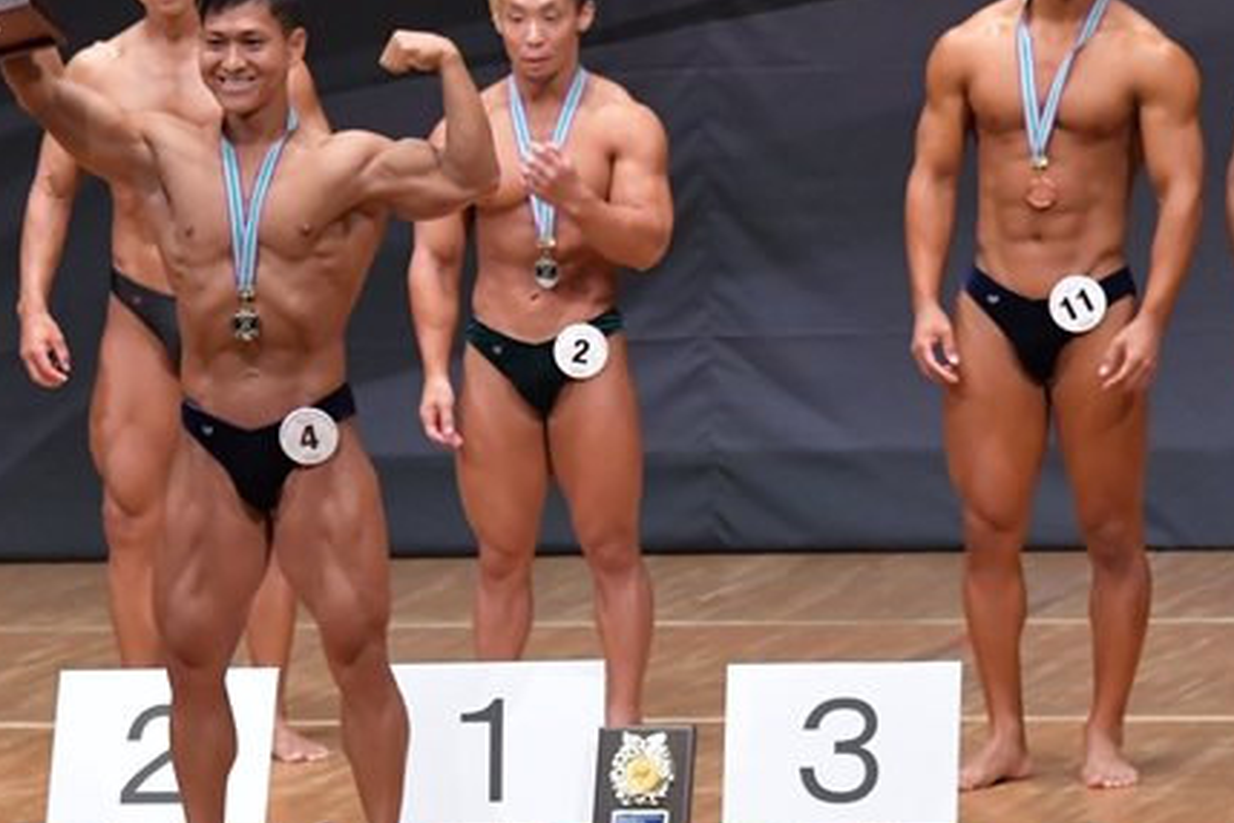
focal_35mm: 365
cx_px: 269
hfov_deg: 5.6
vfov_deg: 3.8
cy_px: 365
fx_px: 12510
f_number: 5.6
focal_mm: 135
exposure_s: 1/400
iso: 6400
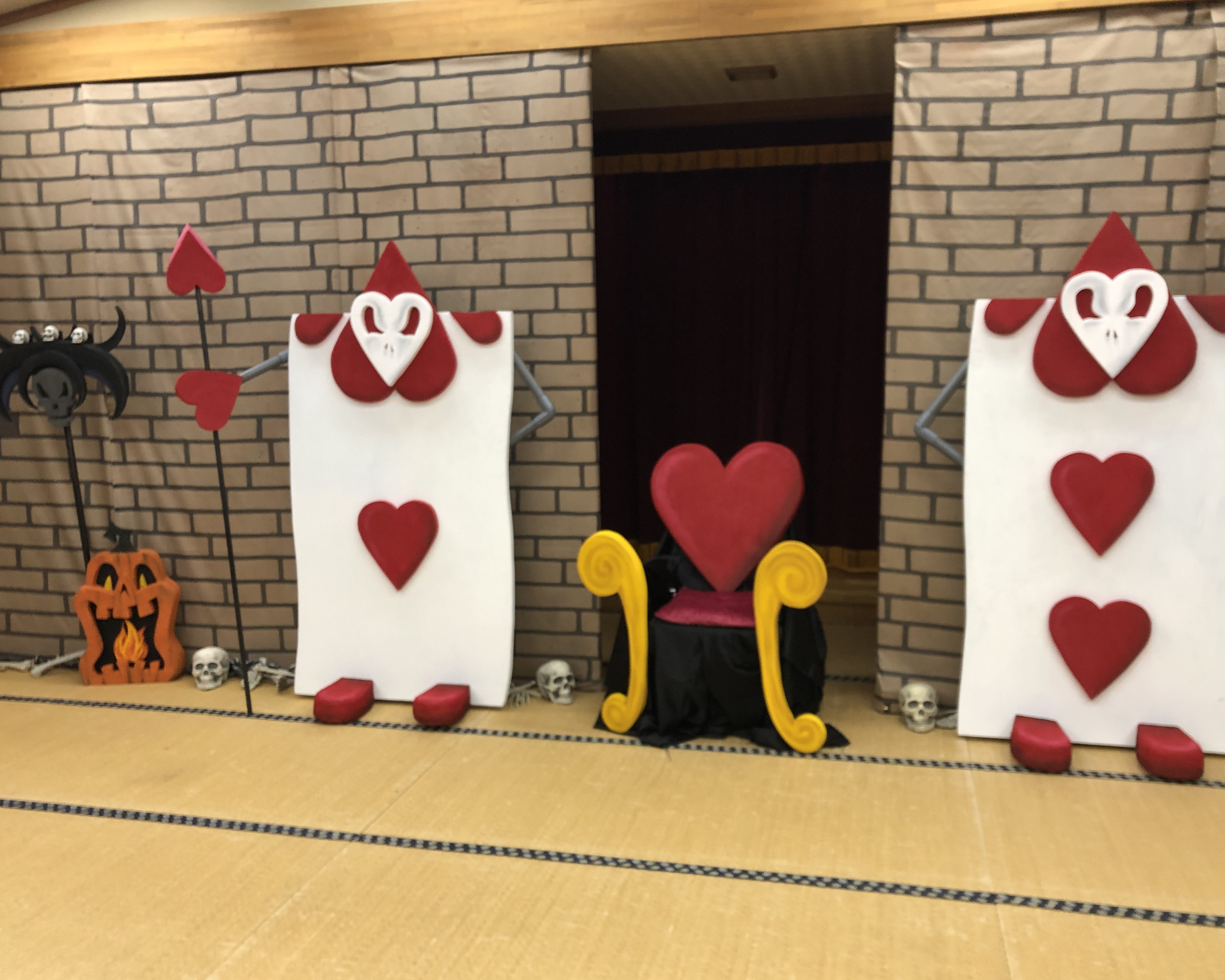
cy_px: 496
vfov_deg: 48.5
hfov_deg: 58.8
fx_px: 1088
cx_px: 616
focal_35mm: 30
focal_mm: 4
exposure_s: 1/15
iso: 40
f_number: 1.8
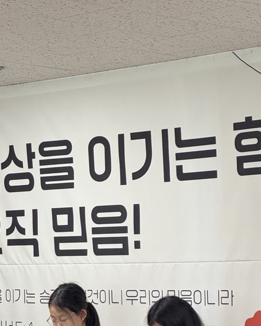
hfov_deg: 9.7
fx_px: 1526
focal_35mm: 158
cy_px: 341
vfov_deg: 12.0
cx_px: 18
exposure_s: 1/60
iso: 250
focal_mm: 9
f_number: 2.8
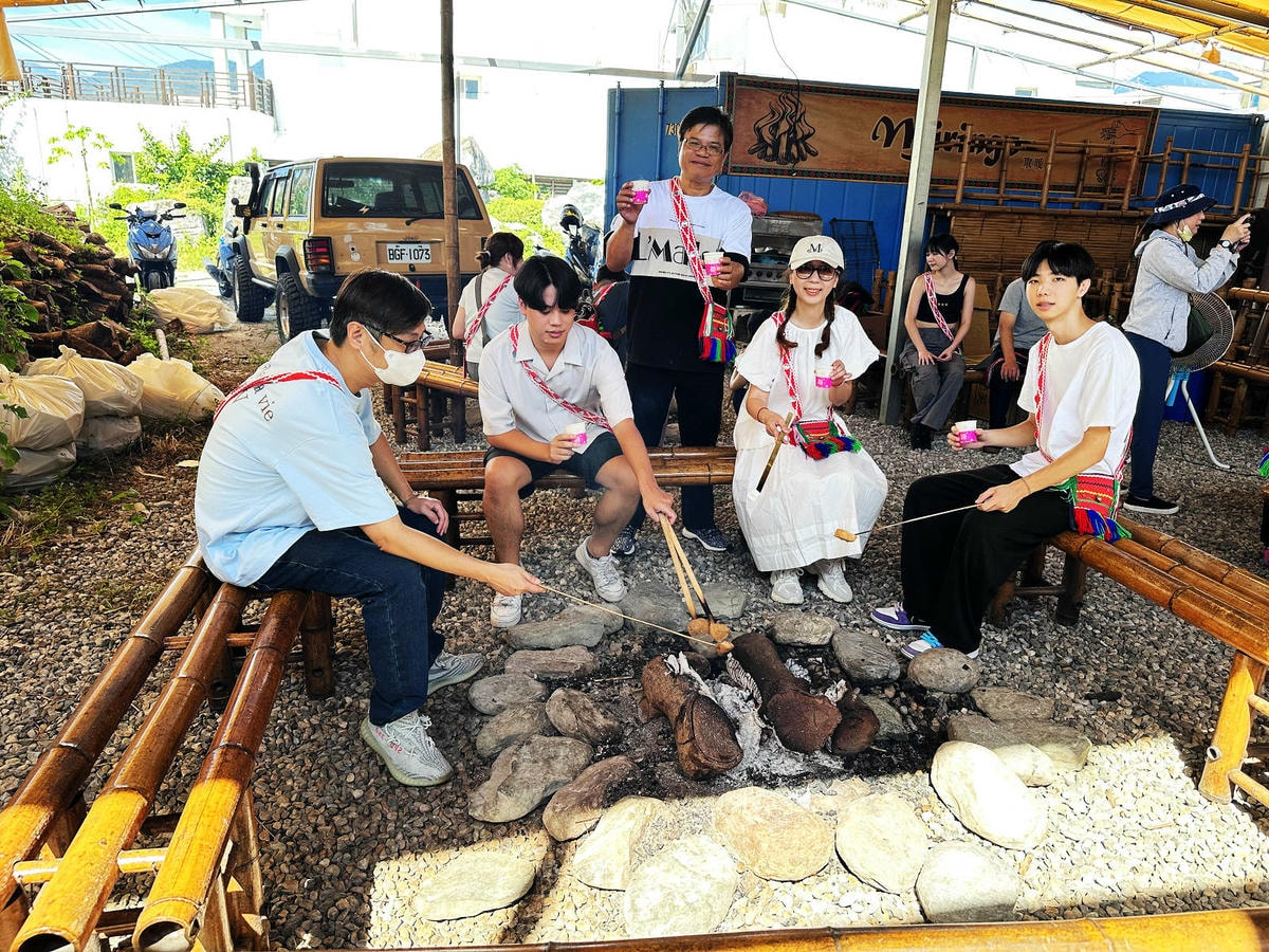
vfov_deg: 56.8
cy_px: 476
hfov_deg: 71.6
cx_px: 634
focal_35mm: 24
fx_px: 880
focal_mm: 6.86
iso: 80
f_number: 1.78
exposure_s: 1/401
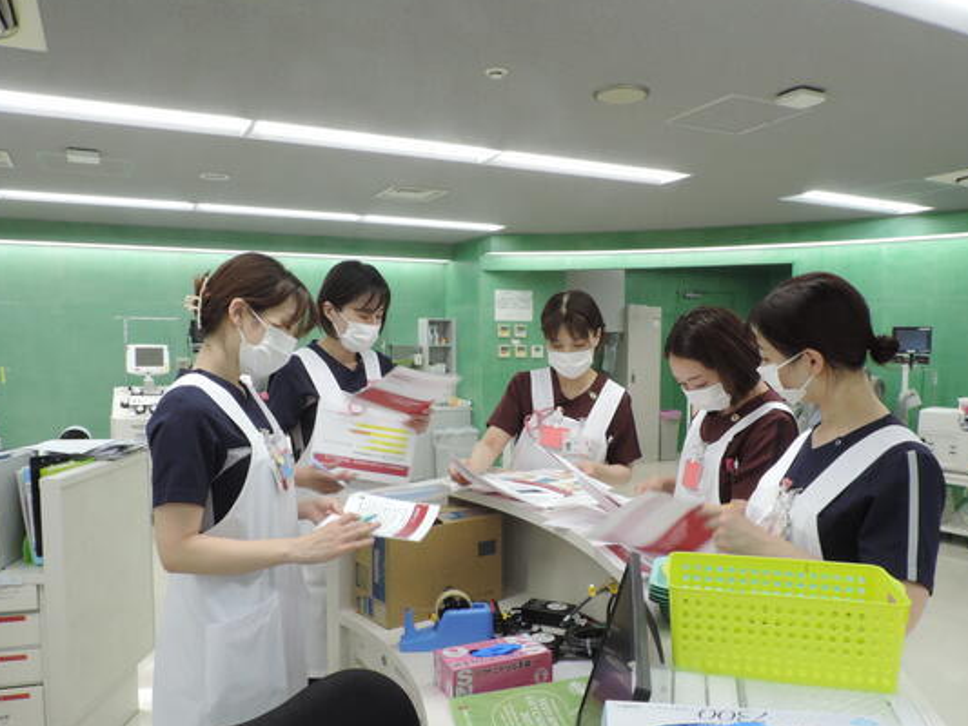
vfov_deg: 51.3
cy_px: 397
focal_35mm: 27
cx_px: 494
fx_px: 755
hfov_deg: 65.3
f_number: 5.9
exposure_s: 1/30
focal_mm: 4.3
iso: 400
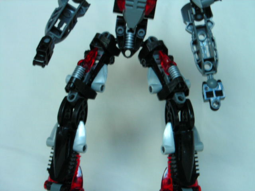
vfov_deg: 12.8
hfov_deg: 17.0
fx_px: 855
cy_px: 96
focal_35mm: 116
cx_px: 128
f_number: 5.3
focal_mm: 19.2
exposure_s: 1/7.4
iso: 50
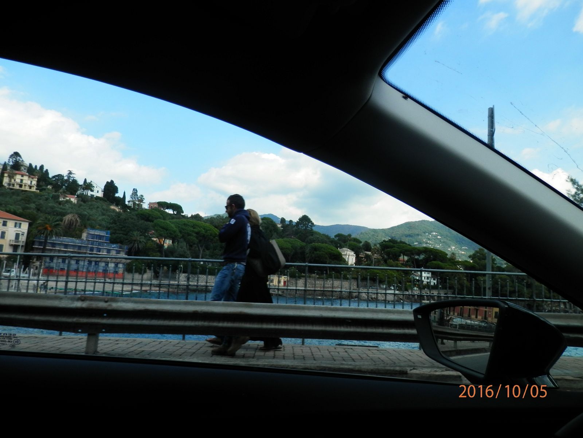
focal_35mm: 25
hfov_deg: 69.4
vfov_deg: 54.9
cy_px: 219
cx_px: 292
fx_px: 421
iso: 80
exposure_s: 1/640
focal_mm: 4.5
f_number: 3
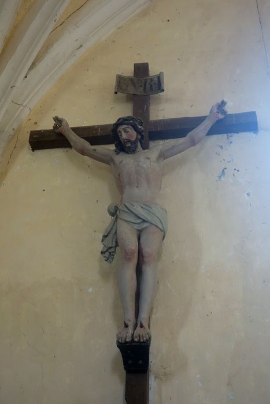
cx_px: 135
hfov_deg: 25.1
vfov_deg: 36.9
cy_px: 202
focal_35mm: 54
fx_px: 607
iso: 640
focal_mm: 19.98
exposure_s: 1/60
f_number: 3.5
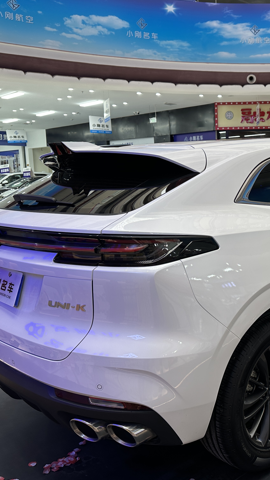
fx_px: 446
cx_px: 244
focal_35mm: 35
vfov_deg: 56.6
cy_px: 241
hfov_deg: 32.0
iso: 100
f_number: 1.78
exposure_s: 1/121
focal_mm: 6.86
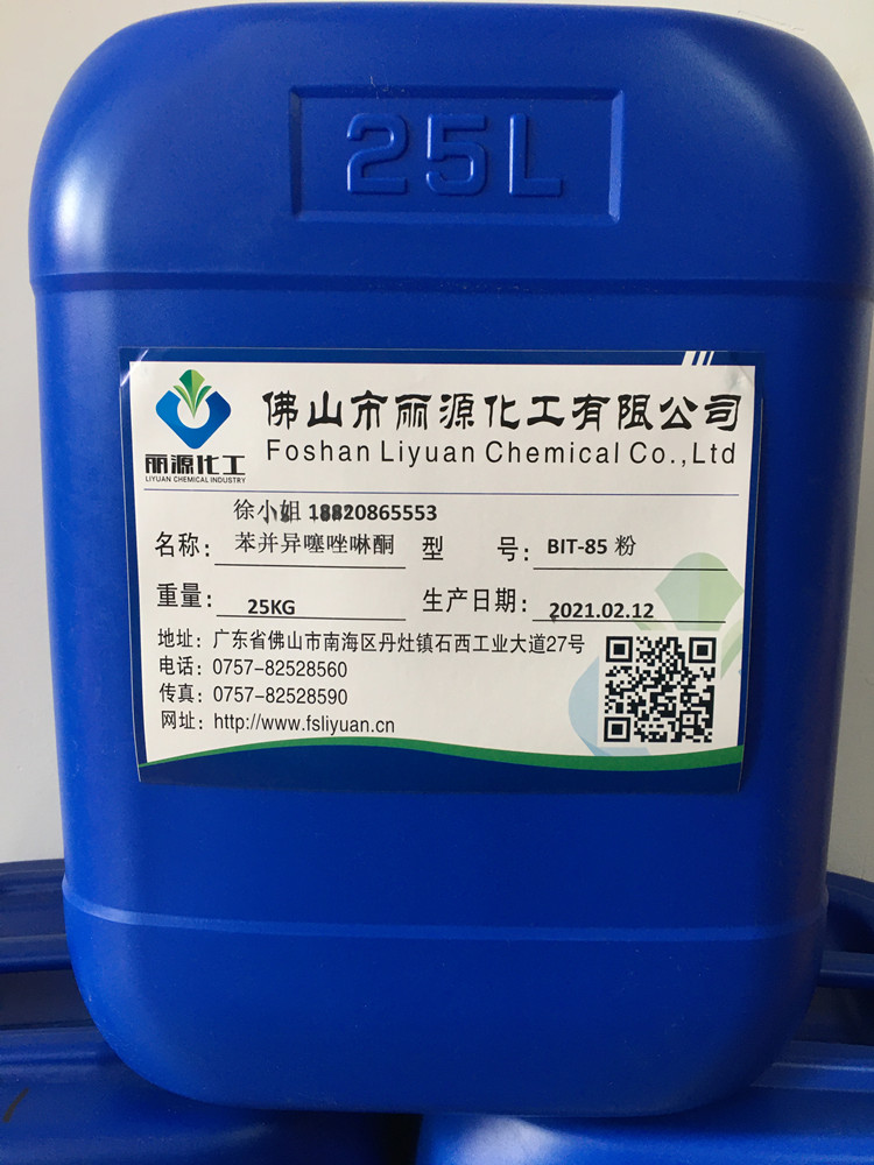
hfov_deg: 48.2
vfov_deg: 61.7
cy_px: 582
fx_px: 976
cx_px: 437
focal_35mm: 29
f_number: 2.2
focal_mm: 4.15
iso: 40
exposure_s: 1/33
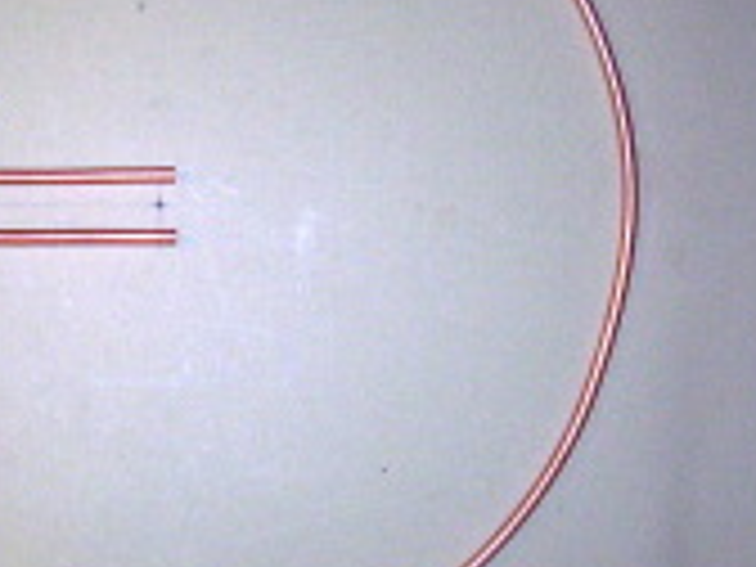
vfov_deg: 18.2
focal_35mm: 81
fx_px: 1769
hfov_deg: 23.9
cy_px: 266
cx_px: 202
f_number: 2.7
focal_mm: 5.6
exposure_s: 1/60
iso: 80
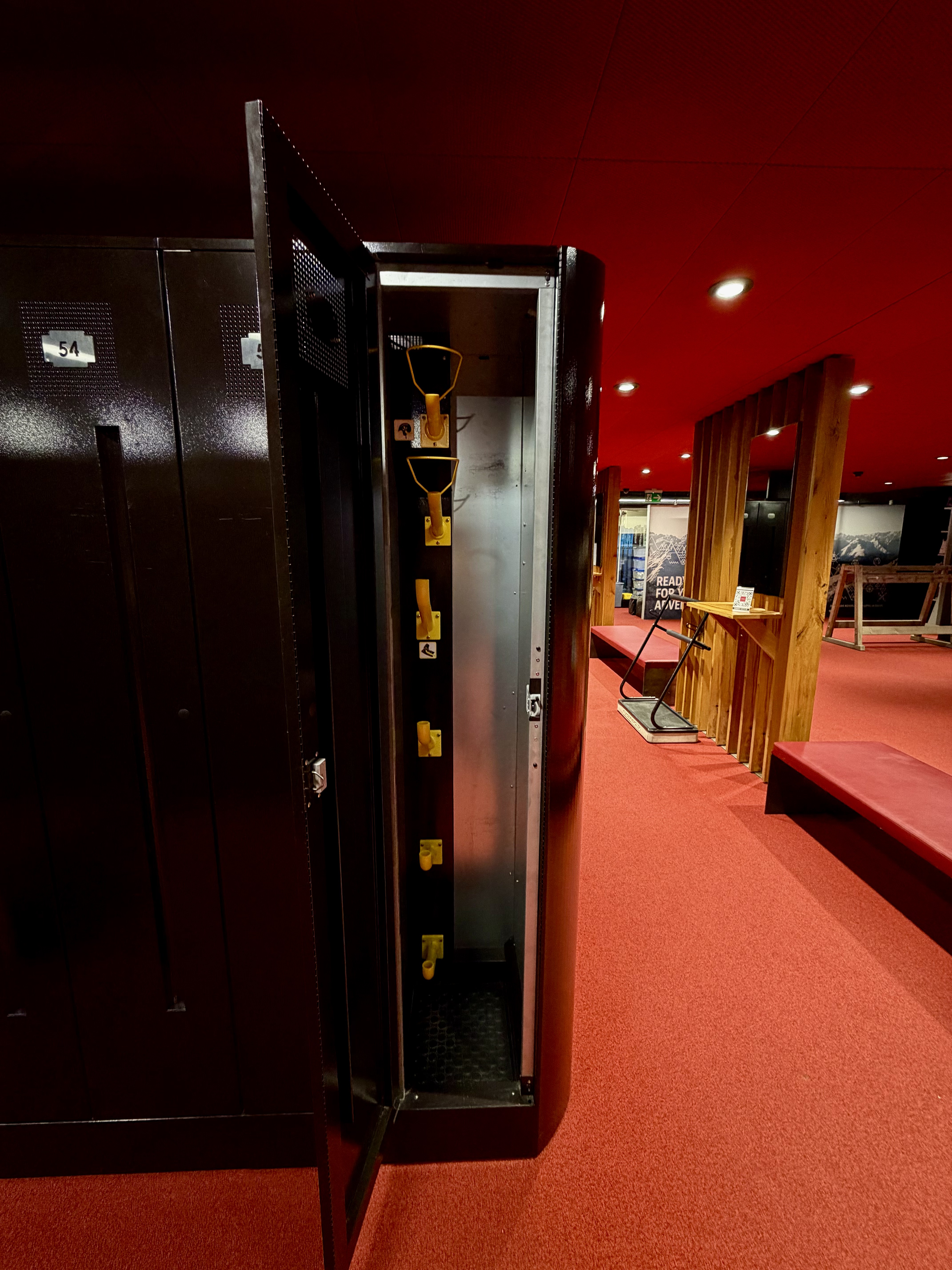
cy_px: 635
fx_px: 513
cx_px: 476
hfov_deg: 85.7
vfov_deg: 102.1
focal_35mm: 14
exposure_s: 1/50
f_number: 2.2
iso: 320
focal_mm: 2.22
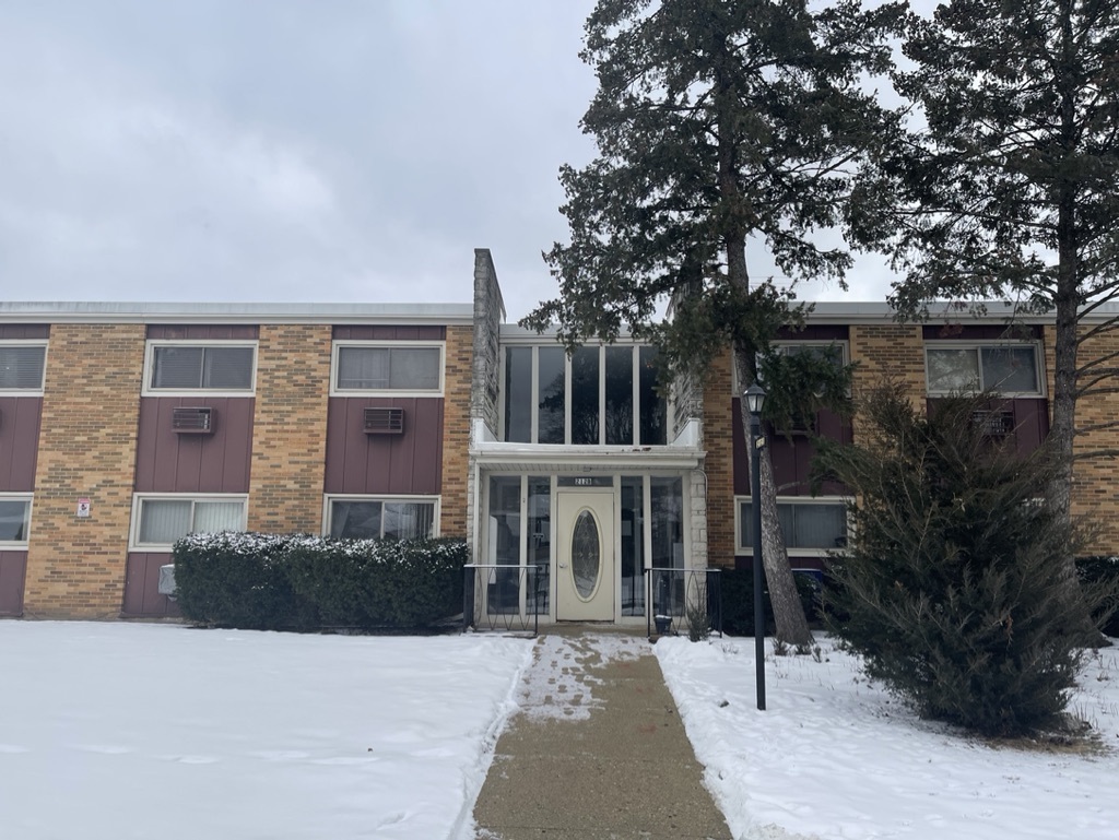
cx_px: 560
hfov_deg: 69.4
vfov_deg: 54.9
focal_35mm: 25
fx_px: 809
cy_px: 420
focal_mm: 5.1
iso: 32
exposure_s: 1/3344
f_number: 1.6
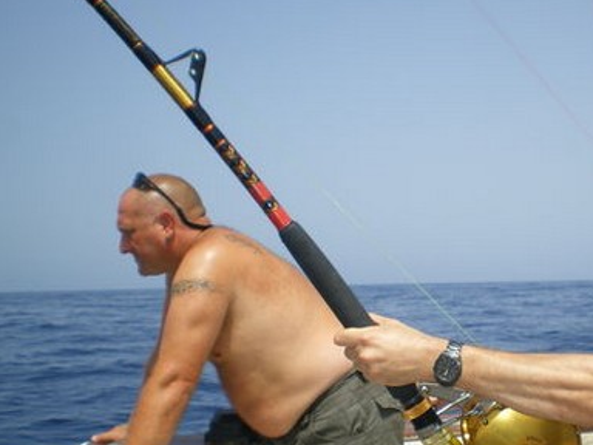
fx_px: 1011
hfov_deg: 32.0
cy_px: 281
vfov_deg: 24.7
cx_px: 456
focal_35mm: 59
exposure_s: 1/500
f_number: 4.6
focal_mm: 6.3
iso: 50
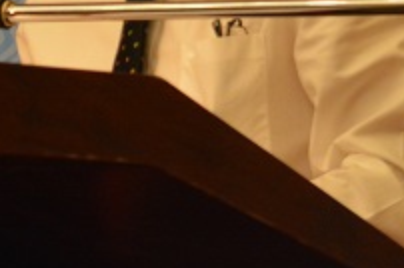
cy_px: -306
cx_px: -108
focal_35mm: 348
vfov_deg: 3.9
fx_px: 3899
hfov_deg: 5.9
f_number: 5.6
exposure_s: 1/50
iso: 1600
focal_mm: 52
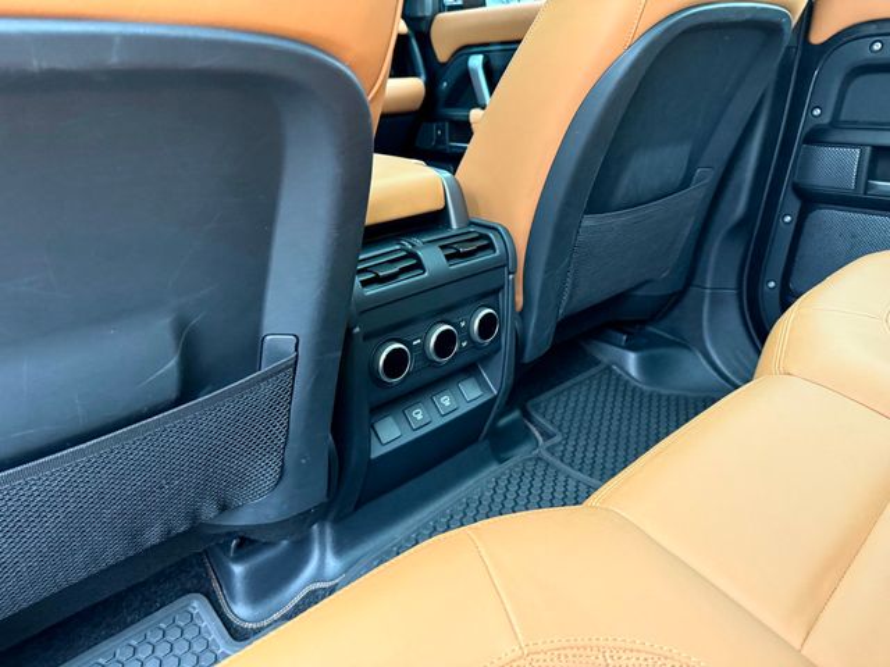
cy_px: 334
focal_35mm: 24
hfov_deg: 71.6
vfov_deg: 56.8
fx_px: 617
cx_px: 445
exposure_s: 1/50
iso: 800
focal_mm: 6.76
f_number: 1.78
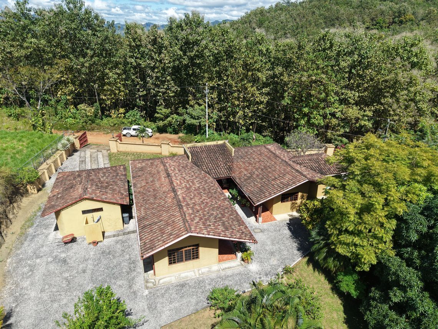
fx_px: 304
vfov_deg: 56.8
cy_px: 164
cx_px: 219
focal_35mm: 24
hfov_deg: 71.6
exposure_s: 1/2500
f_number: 1.8
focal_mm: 8.67
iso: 140
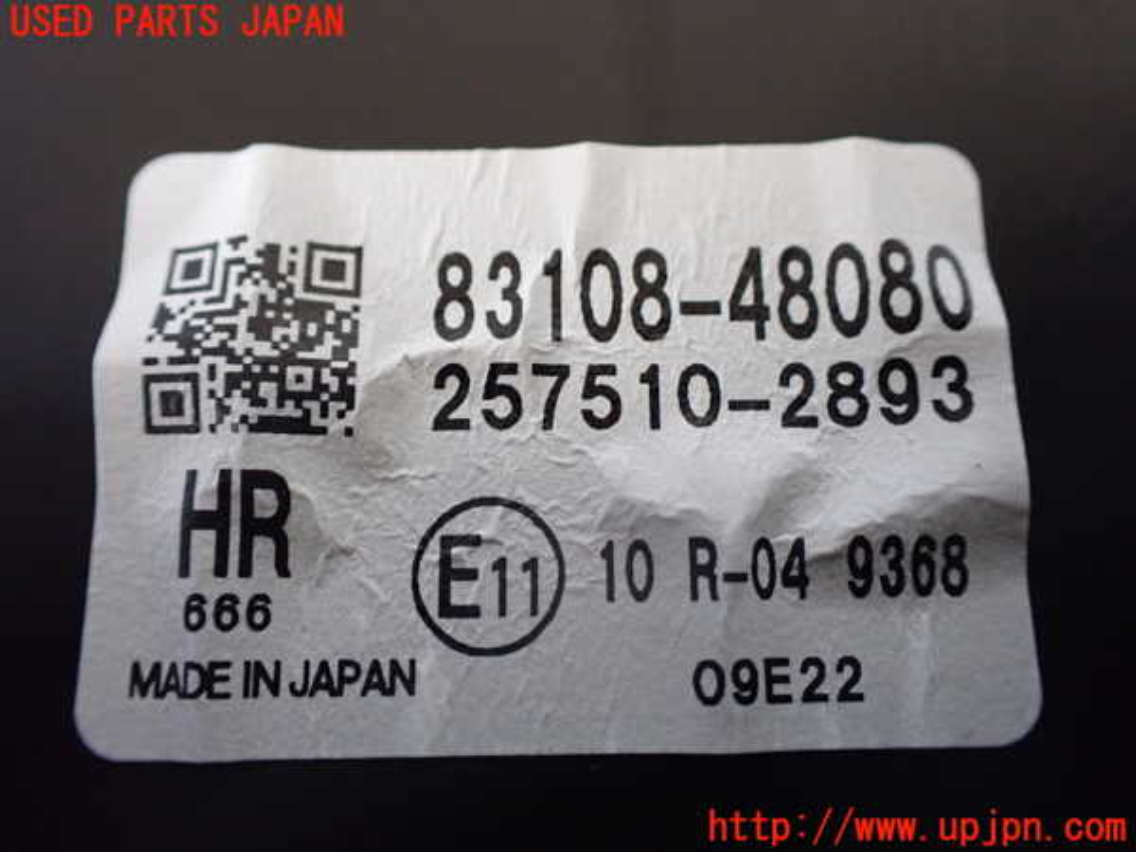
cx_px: 568
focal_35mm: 30
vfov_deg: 46.8
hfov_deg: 60.0
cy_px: 426
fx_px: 985
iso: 800
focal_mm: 5.4
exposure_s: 1/100
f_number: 2.3
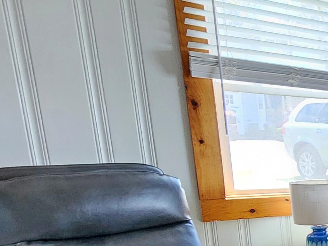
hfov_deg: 23.9
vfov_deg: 29.8
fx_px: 436
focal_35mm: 46
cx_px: 563
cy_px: 233
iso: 320
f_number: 2.2
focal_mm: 2.2
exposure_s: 1/60
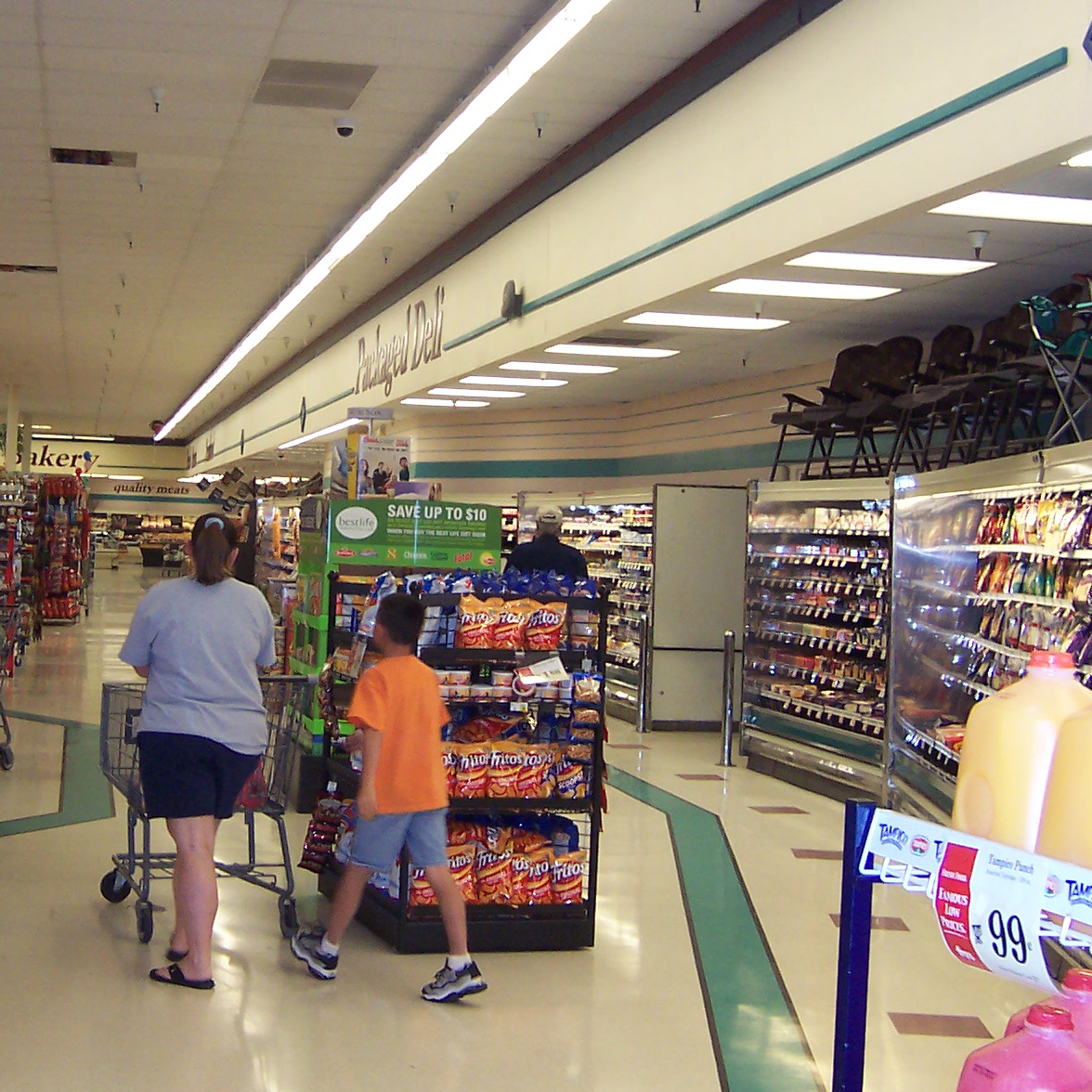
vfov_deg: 31.0
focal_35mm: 55
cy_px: 440
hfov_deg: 30.7
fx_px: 1963
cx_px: 317
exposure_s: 1/60
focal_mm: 5.6
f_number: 2.8
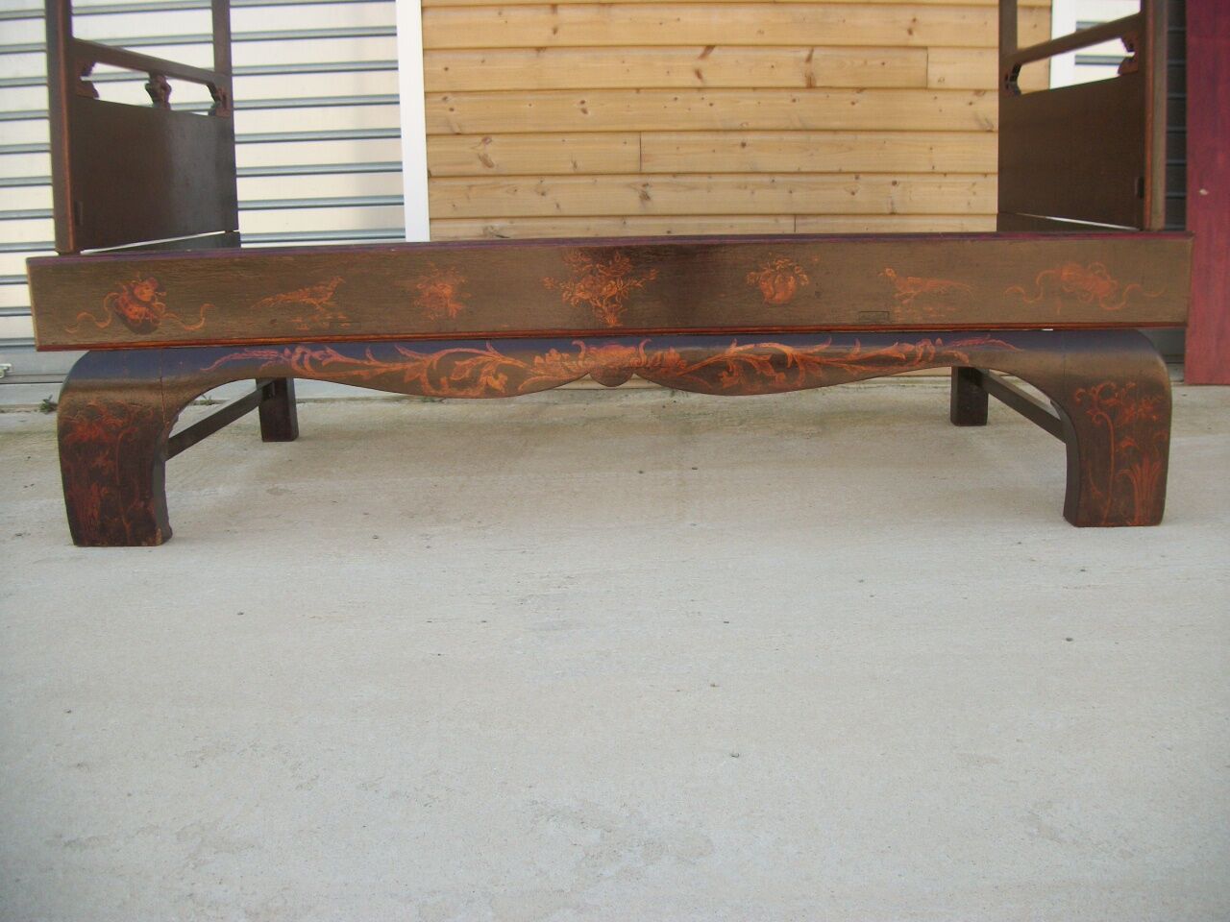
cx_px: 615
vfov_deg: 44.2
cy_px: 461
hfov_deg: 56.8
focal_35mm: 32
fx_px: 1137
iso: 80
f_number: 2.9
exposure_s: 1/320
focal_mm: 5.7
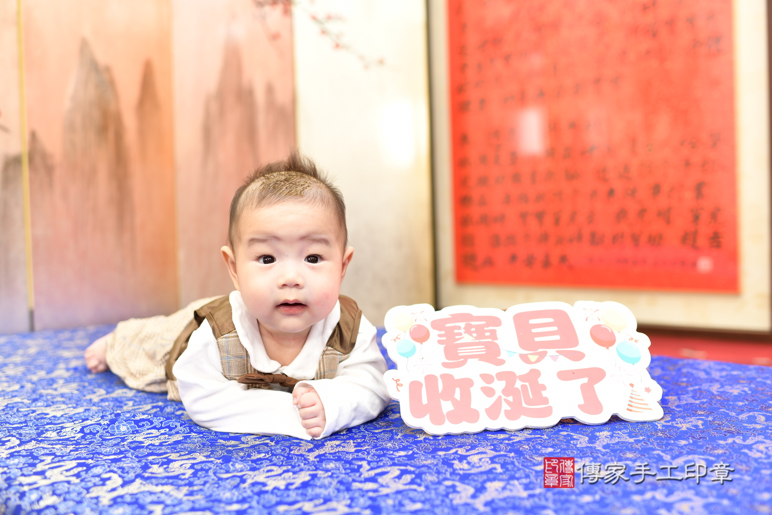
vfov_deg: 37.9
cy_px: 258
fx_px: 750
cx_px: 386
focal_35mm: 35
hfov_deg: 54.4
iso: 500
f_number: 2.8
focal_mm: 35
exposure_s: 1/200
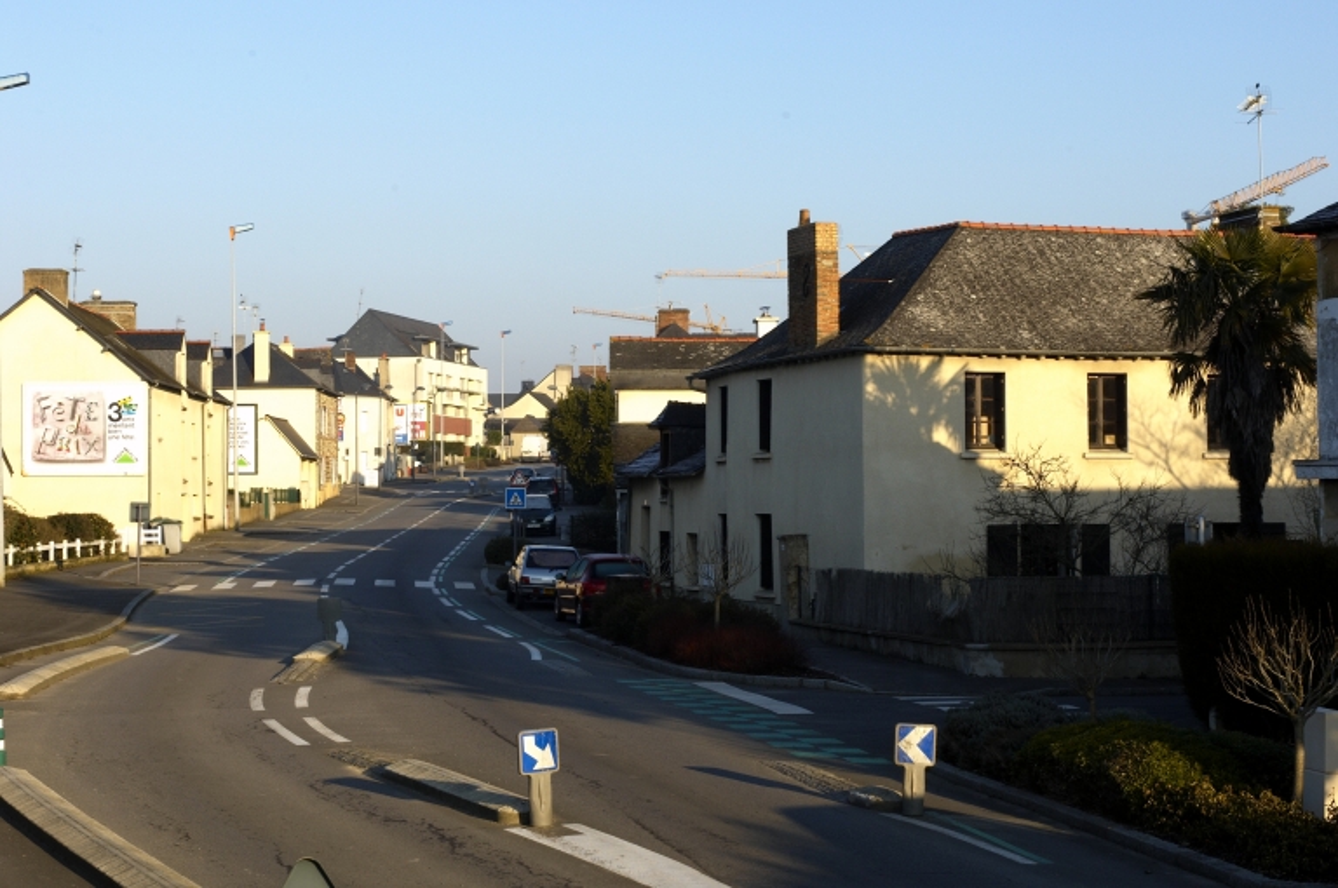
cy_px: 444
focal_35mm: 72
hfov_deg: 28.1
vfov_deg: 18.9
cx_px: 669
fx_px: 2673
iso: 400
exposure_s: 1/80
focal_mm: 48
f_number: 16
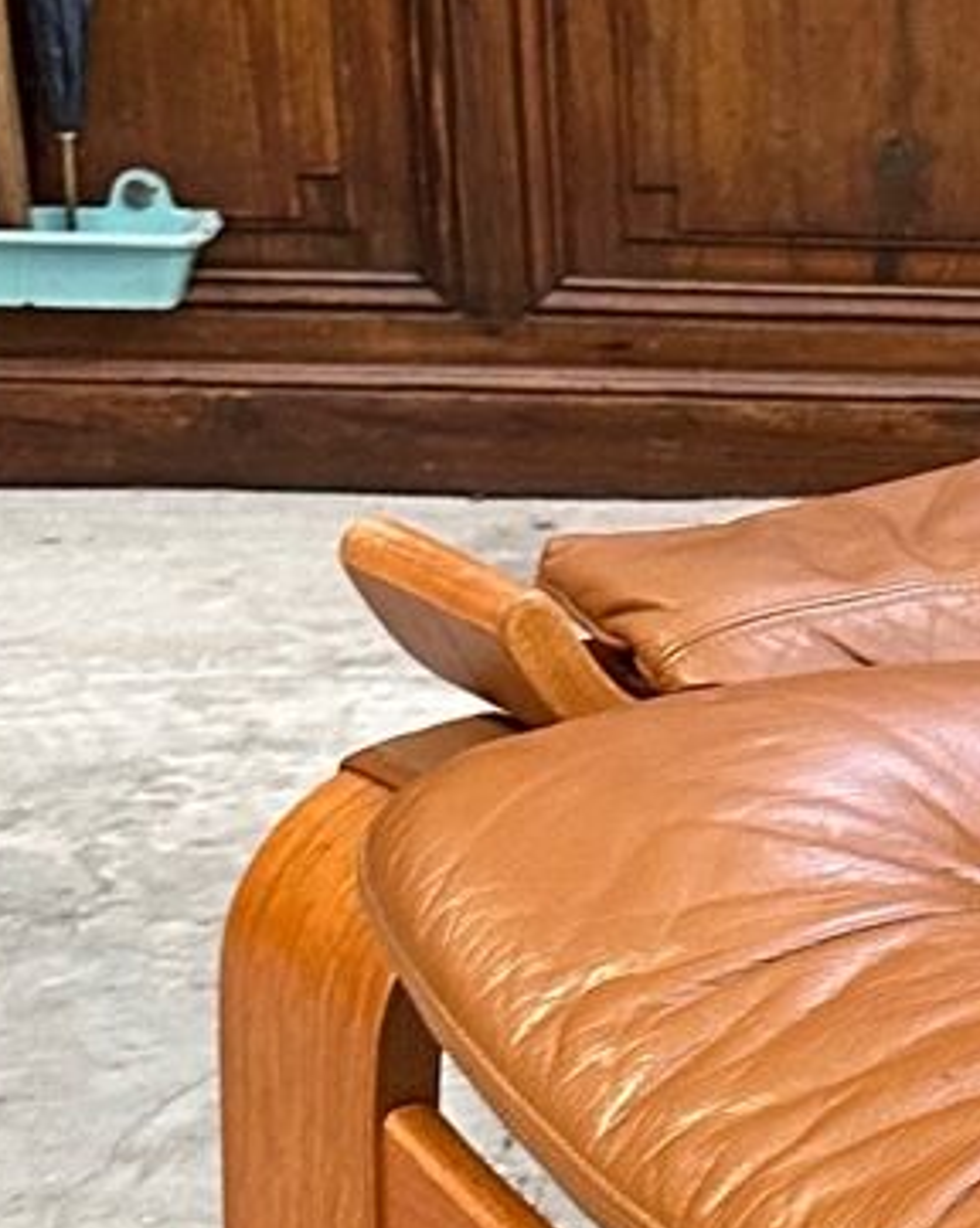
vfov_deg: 14.7
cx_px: 2035
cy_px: 782
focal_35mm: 131
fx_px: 4757
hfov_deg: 10.7
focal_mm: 6.86
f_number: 1.78
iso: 400
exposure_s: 1/60
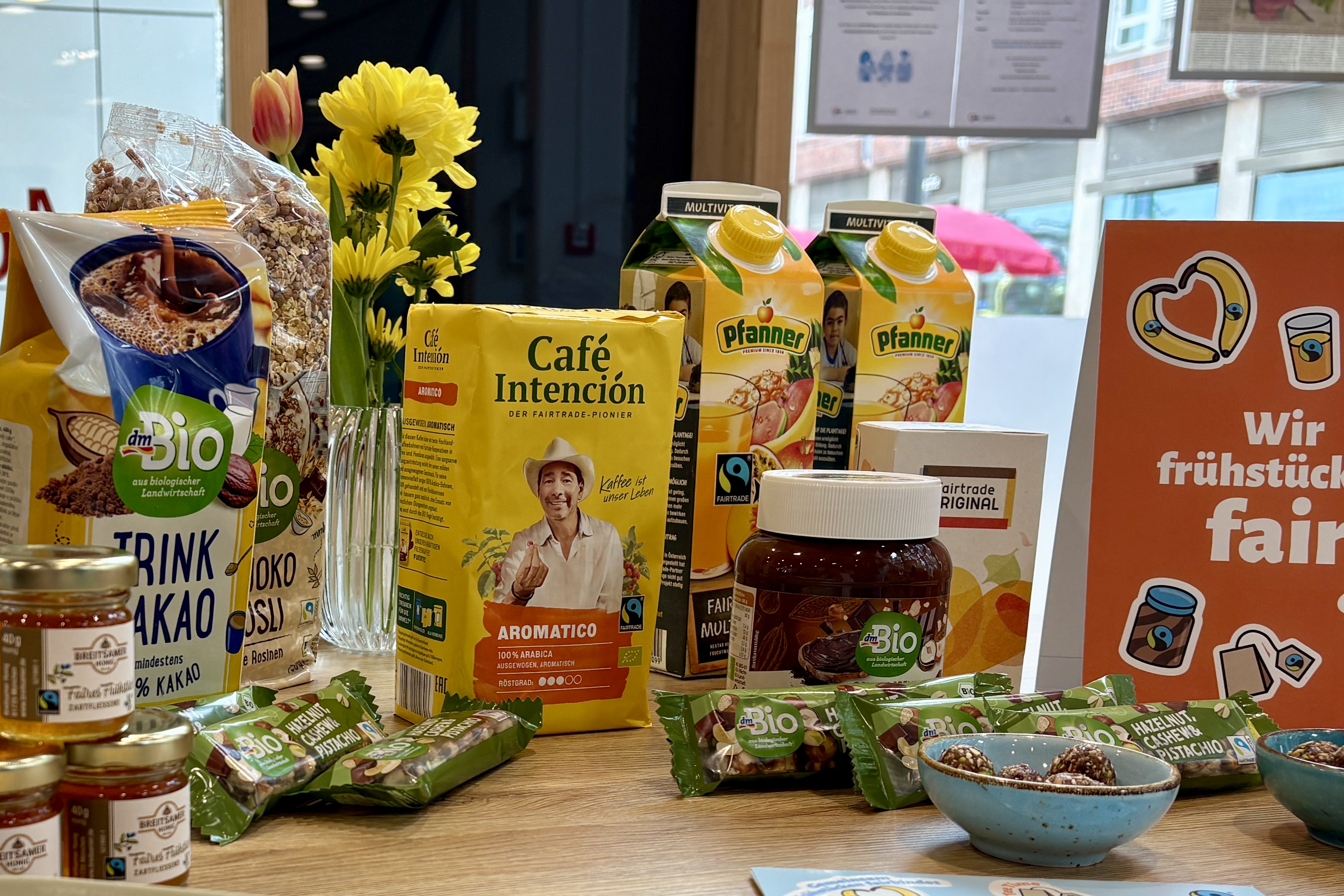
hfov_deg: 41.1
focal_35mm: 47
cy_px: 732
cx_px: 398
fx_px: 1755
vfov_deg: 28.0
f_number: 1.6
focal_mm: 5.96
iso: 50
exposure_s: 1/100
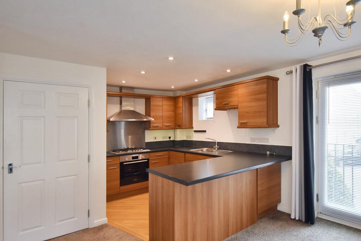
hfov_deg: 85.4
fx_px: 196
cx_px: 180
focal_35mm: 20
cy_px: 120
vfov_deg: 63.2
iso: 500
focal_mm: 13
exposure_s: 1/250
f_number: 3.5
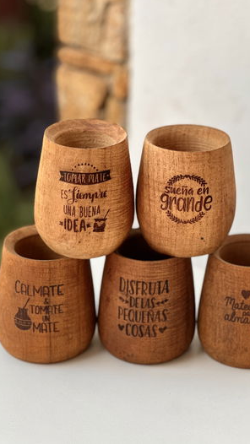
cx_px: 144
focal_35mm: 85
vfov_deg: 25.0
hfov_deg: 14.2
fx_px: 1001
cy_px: 221
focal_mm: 9
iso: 50
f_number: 2.8
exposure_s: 1/121
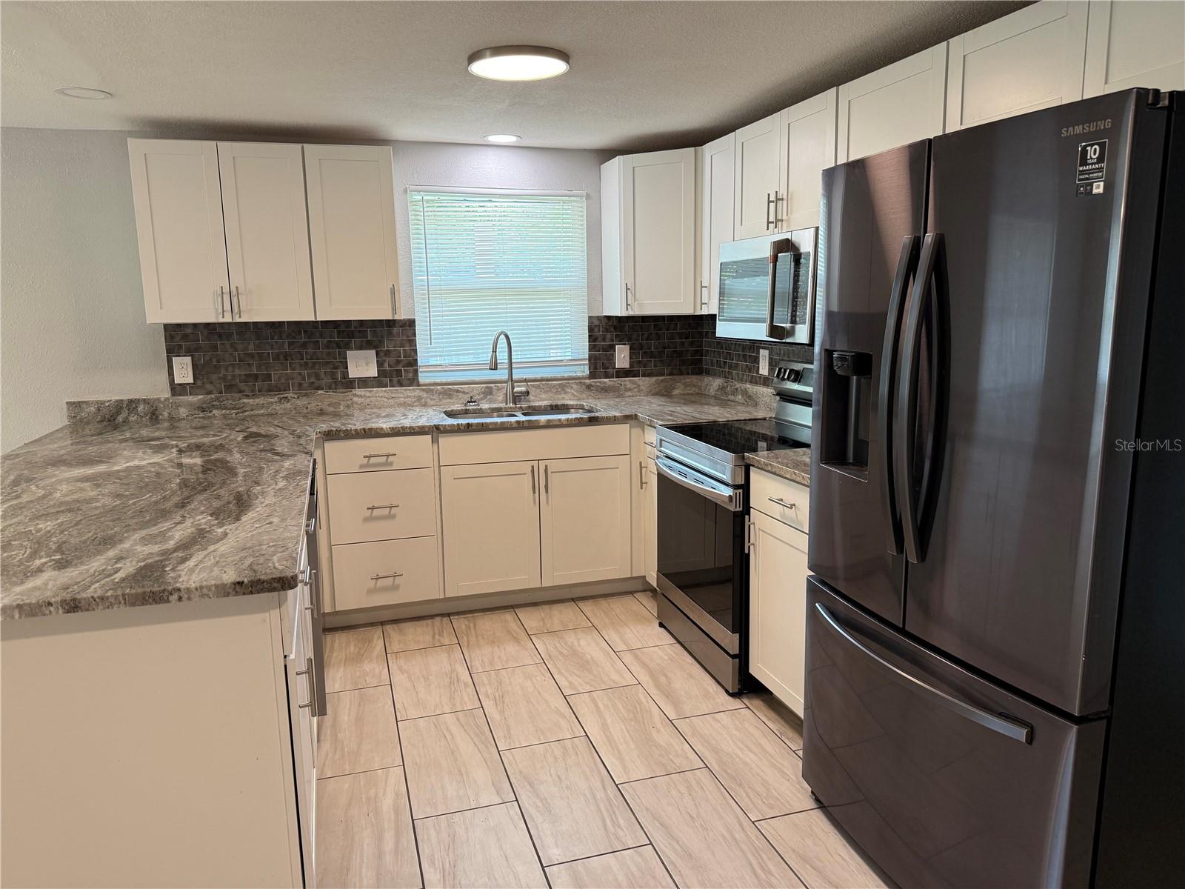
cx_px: 592
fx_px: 822
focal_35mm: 24
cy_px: 444
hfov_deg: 71.6
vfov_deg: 56.8
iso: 160
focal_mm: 6.76
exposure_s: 1/120
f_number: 1.78
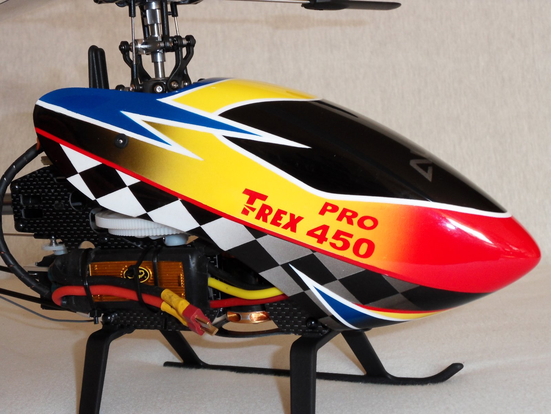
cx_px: 276
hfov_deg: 32.2
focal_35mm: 60
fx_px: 955
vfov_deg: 24.4
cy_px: 207
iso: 200
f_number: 4.8
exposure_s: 1/45
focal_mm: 10.5
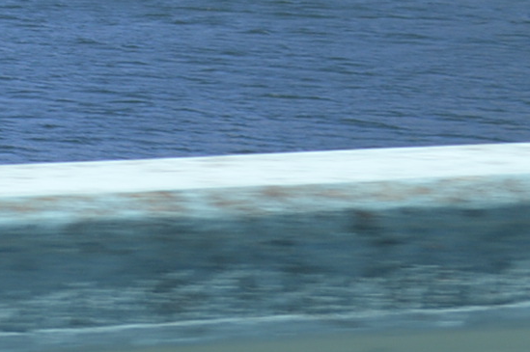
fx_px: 4232
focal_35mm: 288
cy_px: -387
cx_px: -767
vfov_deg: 4.7
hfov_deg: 6.8
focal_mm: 35
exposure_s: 1/200
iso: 100
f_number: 7.1
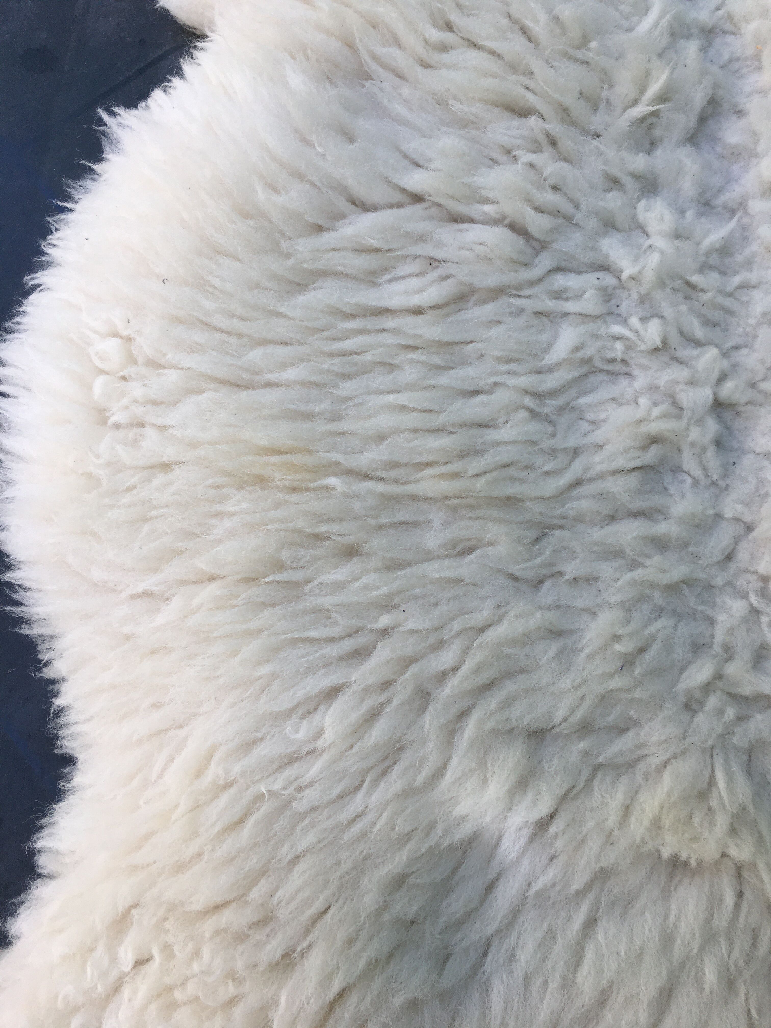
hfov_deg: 48.2
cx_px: 386
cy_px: 514
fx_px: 861
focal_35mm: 29
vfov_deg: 61.7
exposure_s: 1/336
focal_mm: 4.15
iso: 25
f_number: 2.2
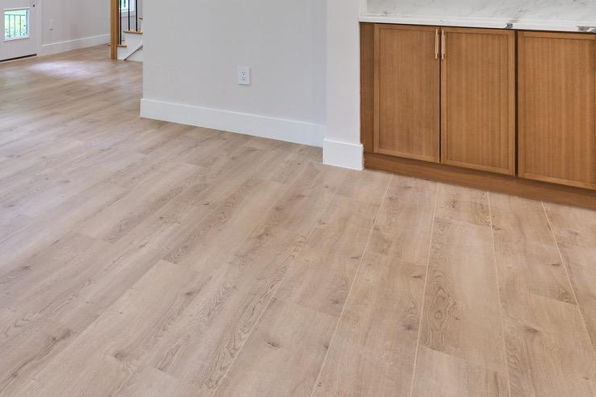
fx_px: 546
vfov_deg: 35.6
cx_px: -12
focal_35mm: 33
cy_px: -11
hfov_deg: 46.8
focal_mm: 12
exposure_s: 1/100
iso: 200
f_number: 9
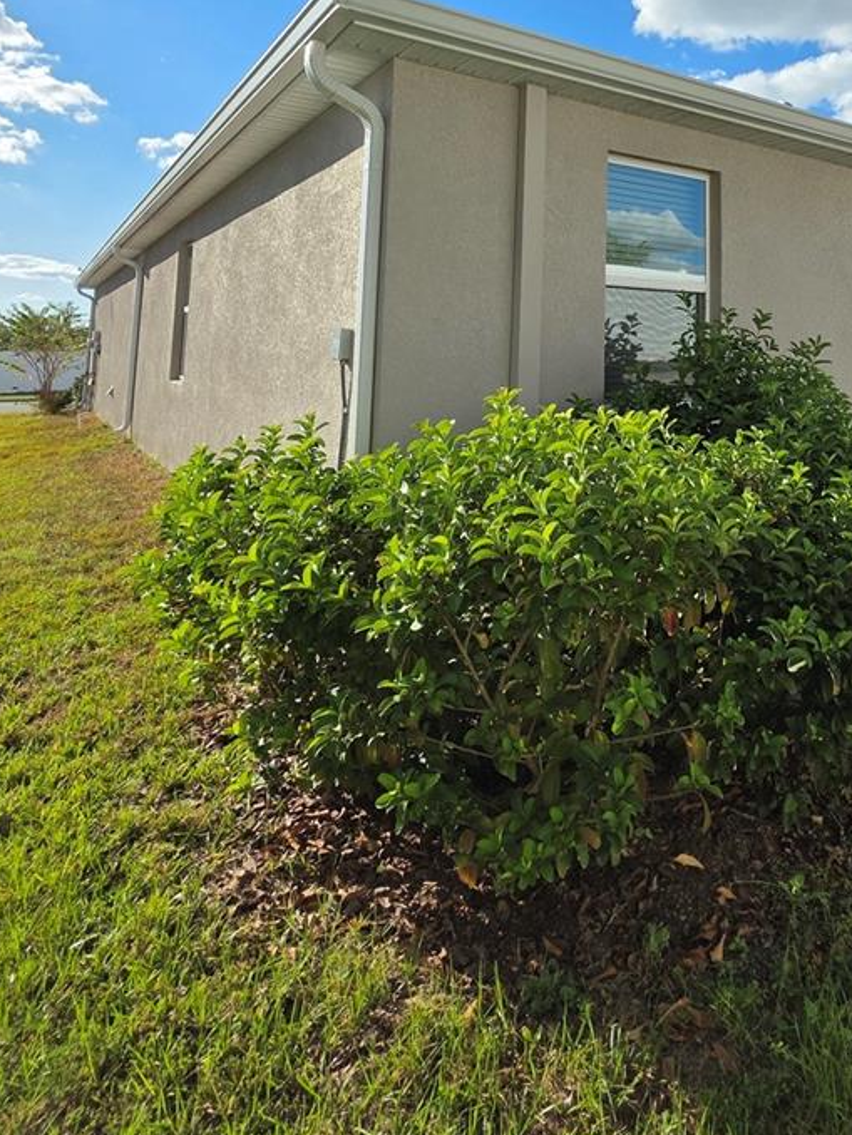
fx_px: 754
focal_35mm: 23
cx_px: 619
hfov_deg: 56.5
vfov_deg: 68.9
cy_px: 278
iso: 40
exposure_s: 1/2259
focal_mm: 2.2
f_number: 1.9
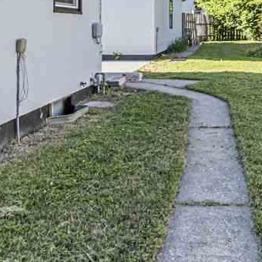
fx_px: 411
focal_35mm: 48
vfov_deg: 34.1
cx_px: 225
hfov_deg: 33.8
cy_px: 47
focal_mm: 10
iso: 100
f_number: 6.3
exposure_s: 1/200
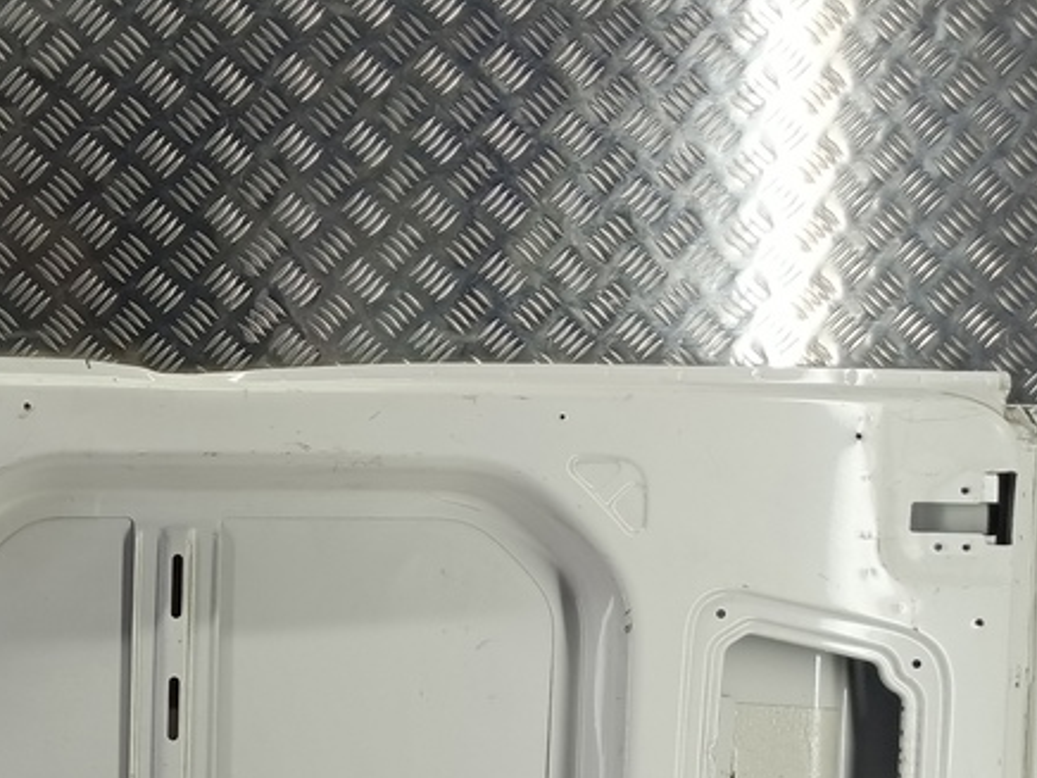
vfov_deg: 26.4
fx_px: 1618
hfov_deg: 31.5
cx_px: -107
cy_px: 654
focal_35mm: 54
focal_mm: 4.11
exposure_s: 1/100
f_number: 1.6
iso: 135
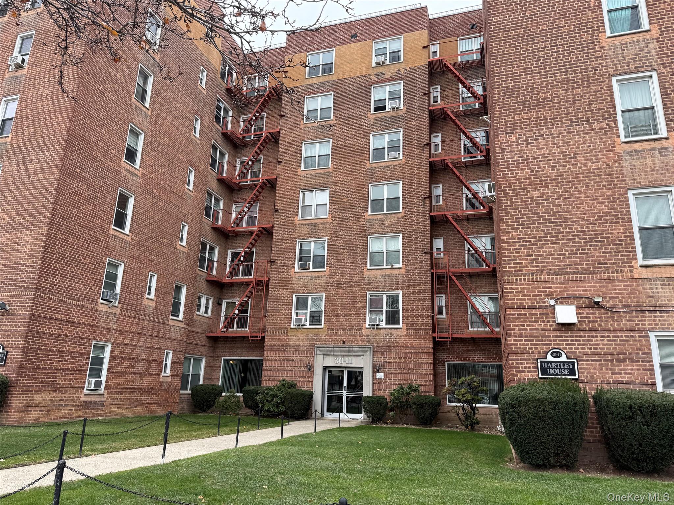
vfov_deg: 56.8
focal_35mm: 24
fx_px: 467
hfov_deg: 71.6
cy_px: 252
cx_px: 337
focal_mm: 6.76
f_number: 1.78
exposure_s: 1/308
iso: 80
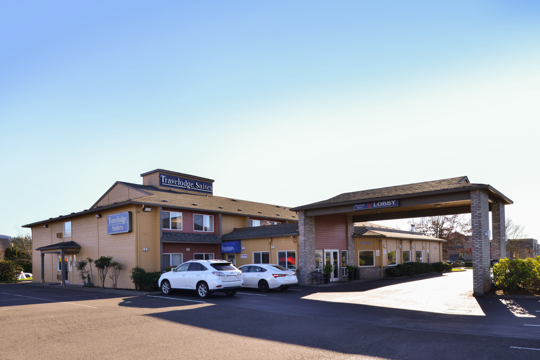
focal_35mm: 24
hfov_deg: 73.7
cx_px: 270
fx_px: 360
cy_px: 180
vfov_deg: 53.2
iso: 250
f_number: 13
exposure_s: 1/100
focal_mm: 24
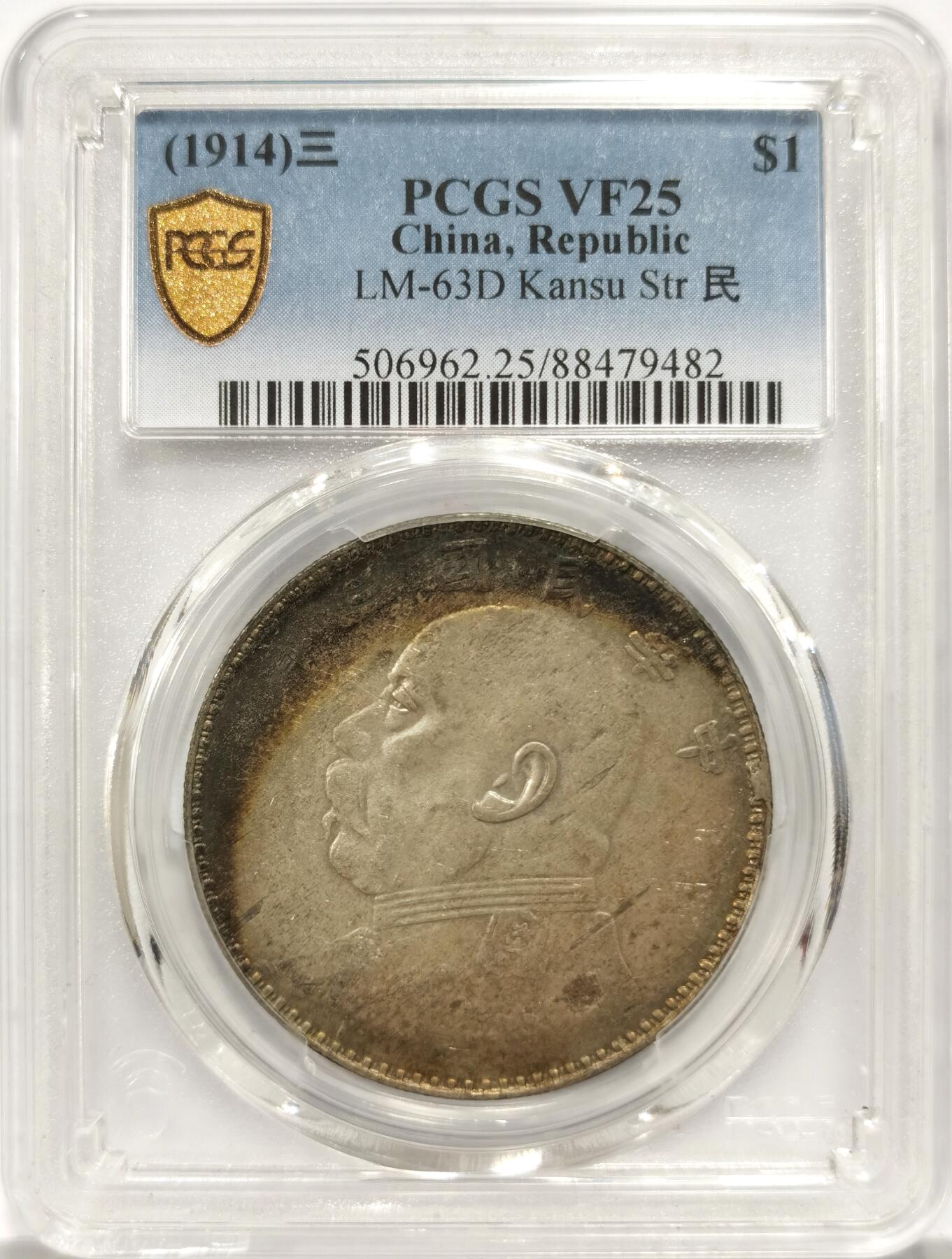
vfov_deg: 35.4
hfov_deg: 27.2
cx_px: 476
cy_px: 630
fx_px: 1970
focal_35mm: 54
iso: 125
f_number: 16
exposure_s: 1/100
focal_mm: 5.56
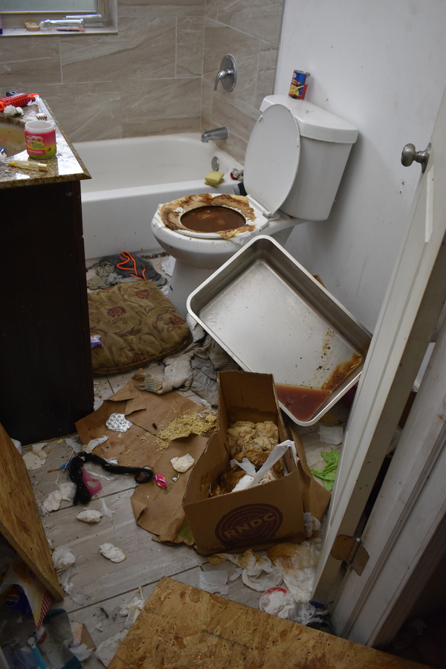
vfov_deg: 61.9
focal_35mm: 30
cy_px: 334
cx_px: 223
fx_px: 557
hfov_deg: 43.6
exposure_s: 1/125
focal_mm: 20
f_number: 3.8
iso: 1000
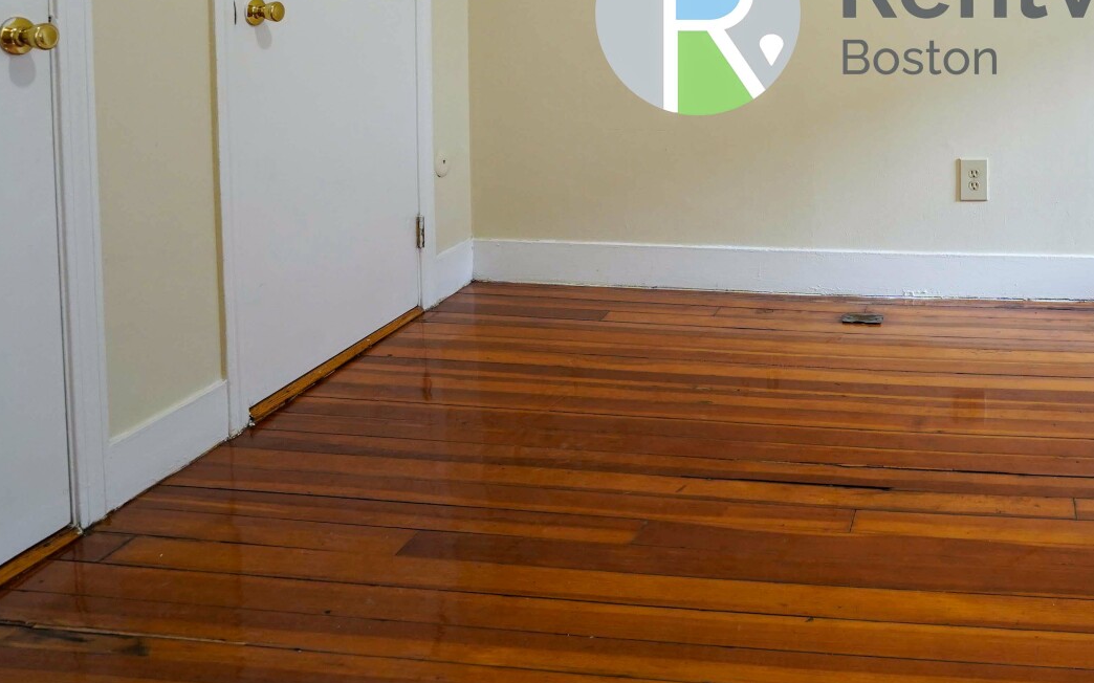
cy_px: 13
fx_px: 954
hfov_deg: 53.9
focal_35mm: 32
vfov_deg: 35.9
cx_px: 934
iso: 1000
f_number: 6.3
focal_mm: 16
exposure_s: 1/30
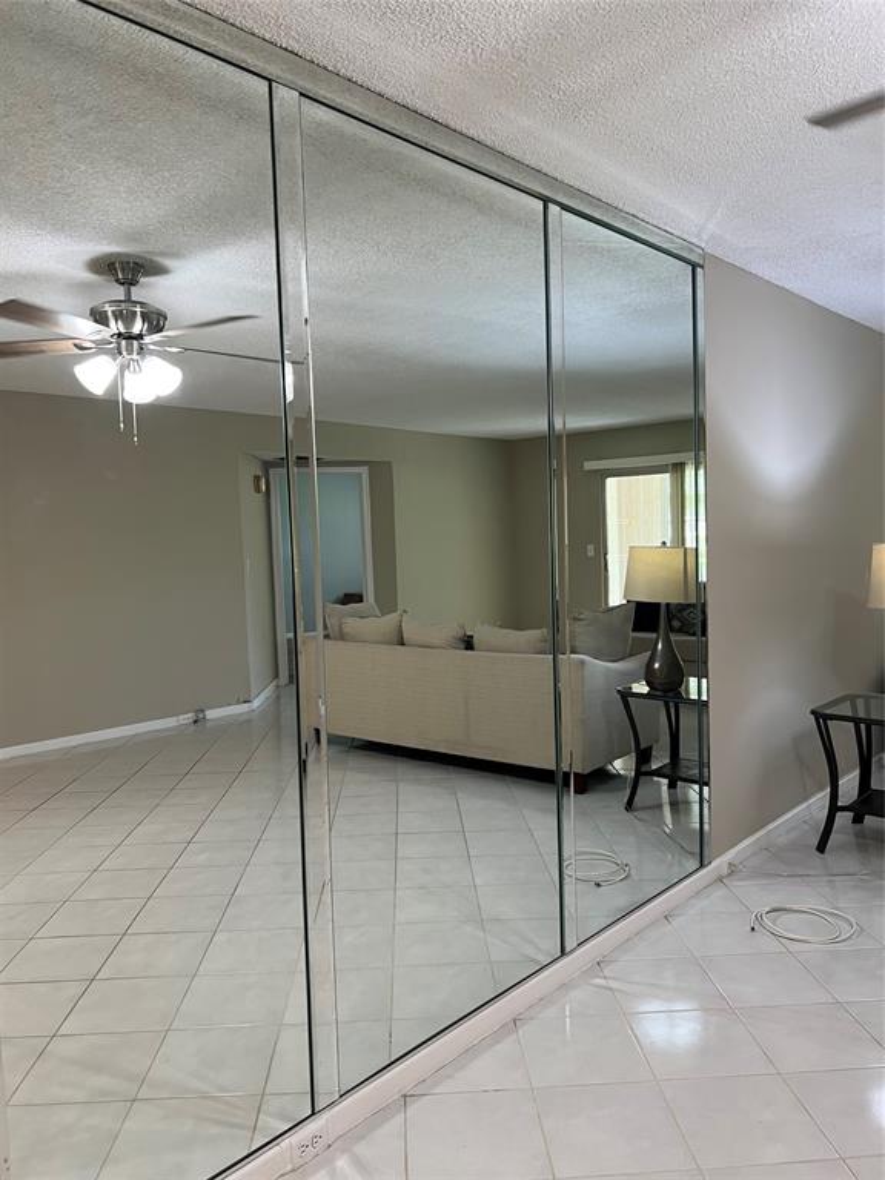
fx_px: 886
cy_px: 590
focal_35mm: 26
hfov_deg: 53.1
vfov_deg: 67.3
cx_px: 442
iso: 100
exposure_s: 1/60
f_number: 1.5
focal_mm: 5.7
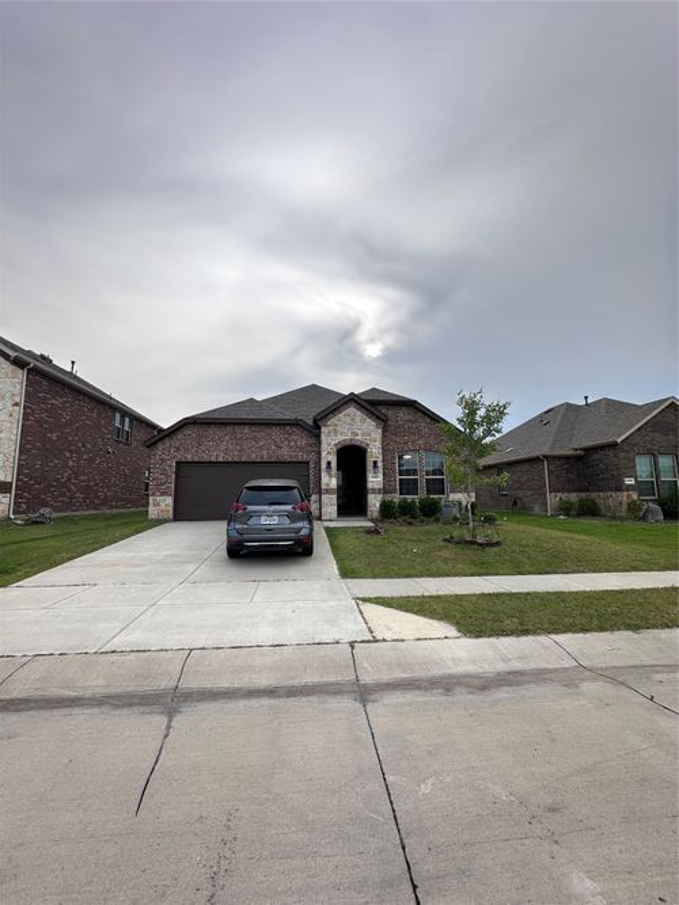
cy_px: 452
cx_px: 340
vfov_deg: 102.1
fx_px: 366
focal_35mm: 14
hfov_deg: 85.7
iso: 40
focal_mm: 2.22
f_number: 2.2
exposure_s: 1/626
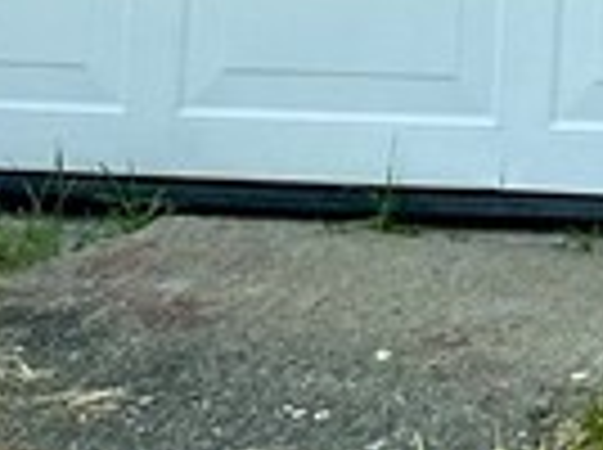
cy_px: -922
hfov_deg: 10.1
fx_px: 3199
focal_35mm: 184
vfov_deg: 7.1
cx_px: 1161
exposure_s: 1/2967
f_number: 1.78
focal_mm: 6.86
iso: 80
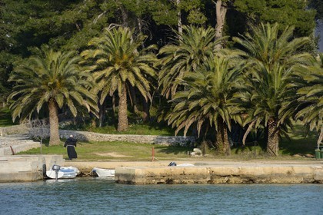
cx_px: 162
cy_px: 108
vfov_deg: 6.9
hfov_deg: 10.3
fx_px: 1794
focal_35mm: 200
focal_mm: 200
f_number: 10
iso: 200
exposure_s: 1/250
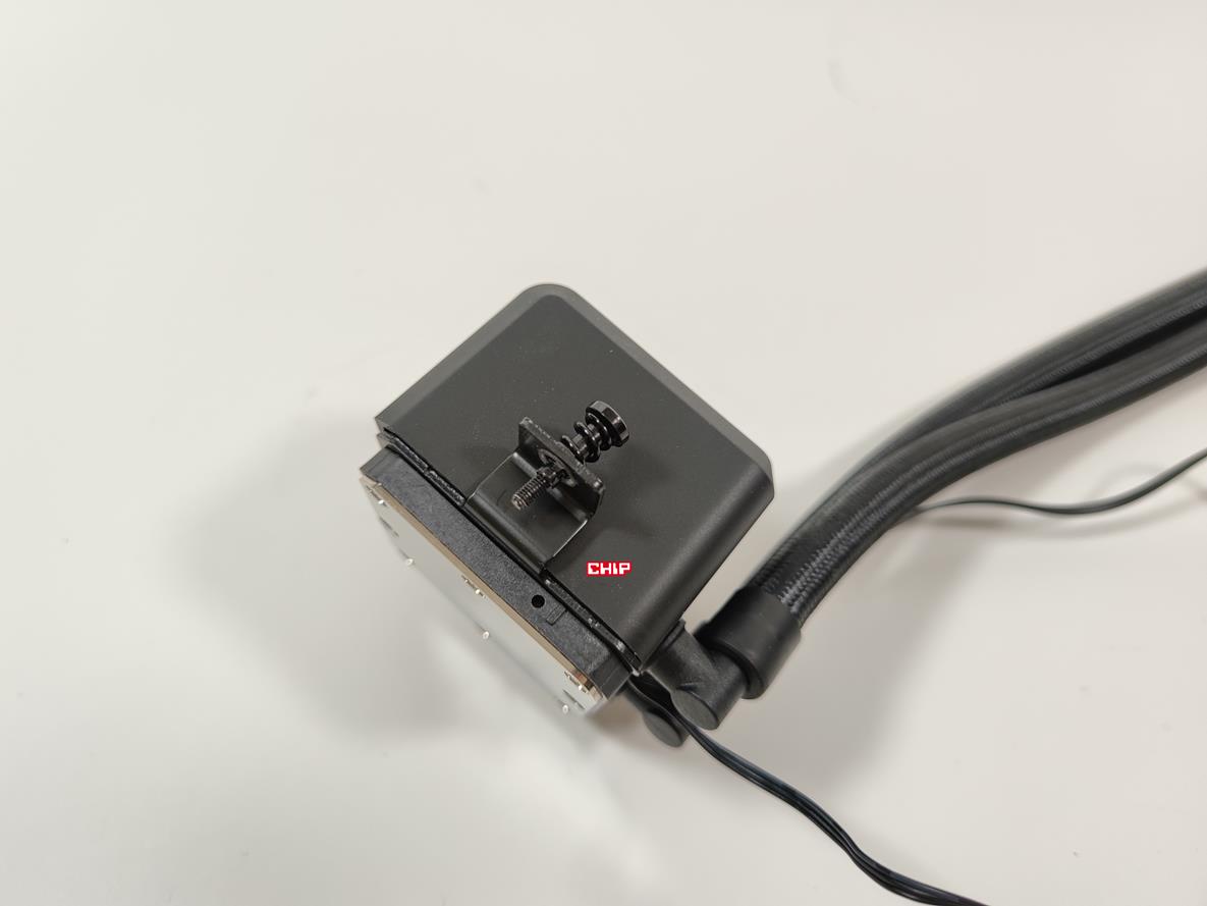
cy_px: 453
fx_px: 872
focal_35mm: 25
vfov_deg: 54.9
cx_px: 604
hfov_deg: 69.4
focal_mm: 6.78
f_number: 1.85
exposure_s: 1/100
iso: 70
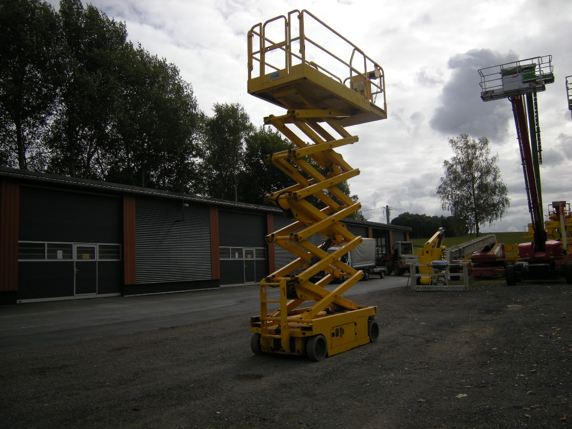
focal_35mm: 28
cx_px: 286
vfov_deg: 49.7
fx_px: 463
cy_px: 214
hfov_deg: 63.4
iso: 64
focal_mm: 4.7
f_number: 5.6
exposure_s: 1/545
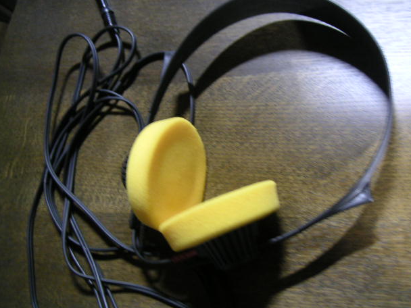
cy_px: 151
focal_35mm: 40
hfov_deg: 46.8
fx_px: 475
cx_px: 214
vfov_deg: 36.0
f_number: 2.8
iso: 100
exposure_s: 1.5
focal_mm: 6
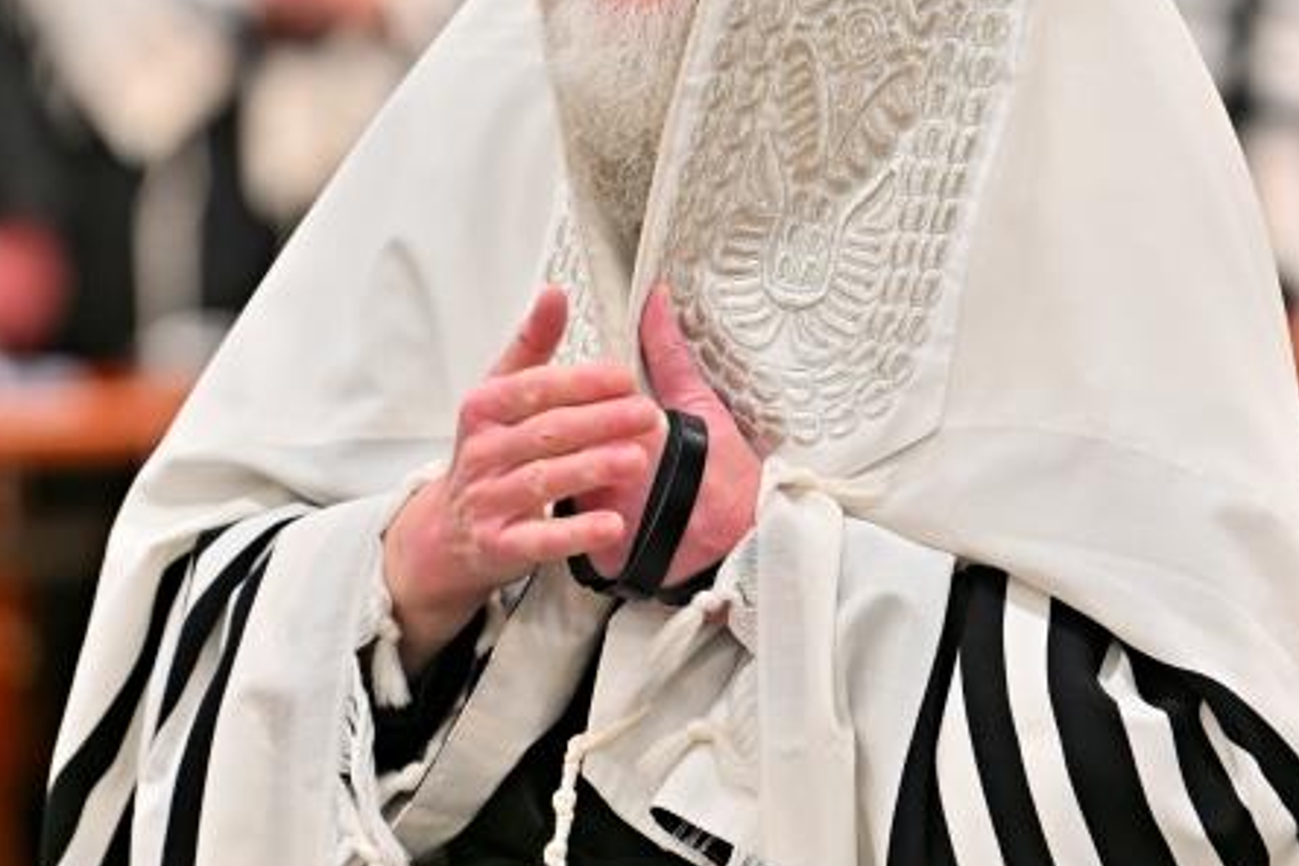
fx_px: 15406
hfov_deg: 4.8
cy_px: 124
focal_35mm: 427
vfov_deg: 3.2
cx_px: 734
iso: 400
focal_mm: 185
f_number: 2.8
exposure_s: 1/320
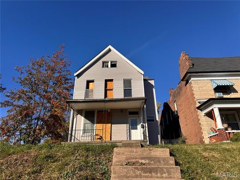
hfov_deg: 71.6
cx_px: 120
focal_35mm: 24
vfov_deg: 56.8
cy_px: 90
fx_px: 166
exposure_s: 1/6410
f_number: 1.78
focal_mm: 6.76
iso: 80
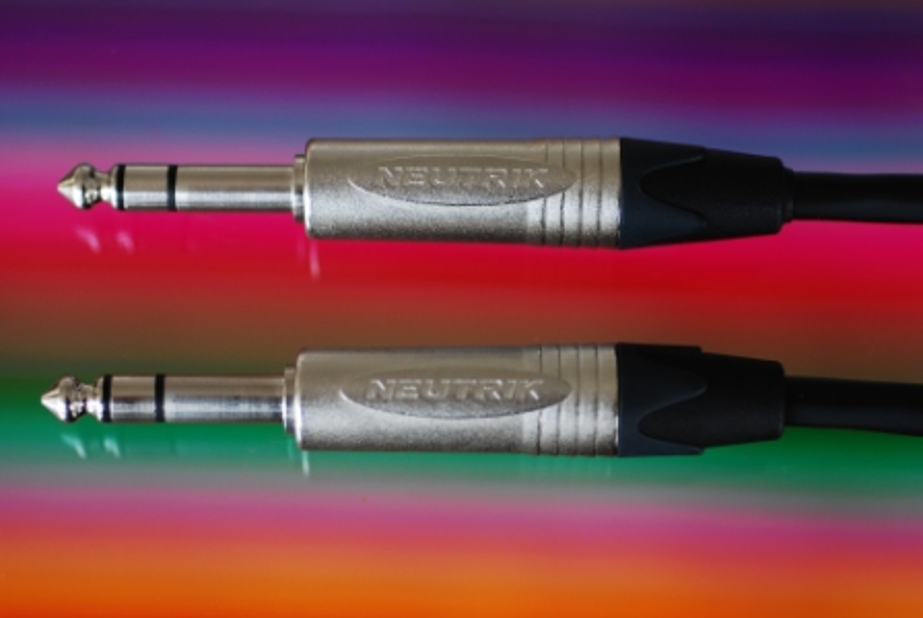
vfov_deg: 15.2
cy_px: 309
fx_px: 2310
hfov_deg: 22.6
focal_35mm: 90
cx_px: 462
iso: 100
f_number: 3.3
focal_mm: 60
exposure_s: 1/15
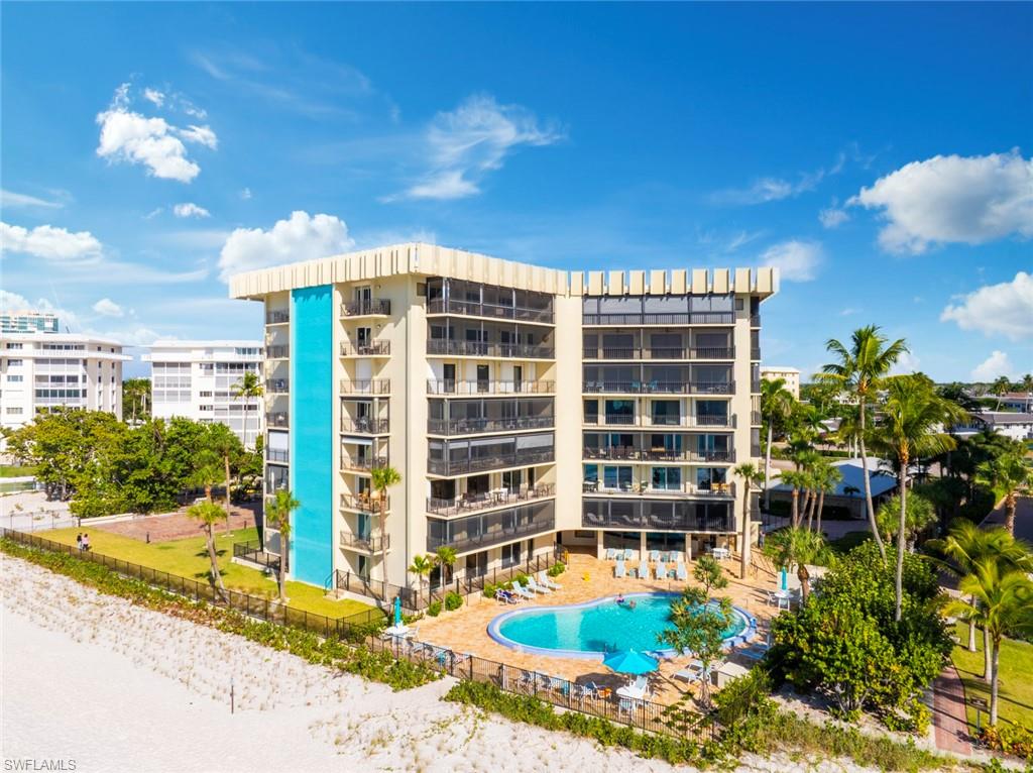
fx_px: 716
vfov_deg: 56.7
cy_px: 386
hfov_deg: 71.6
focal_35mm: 24
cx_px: 516
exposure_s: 1/160
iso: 100
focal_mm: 12.29
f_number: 11
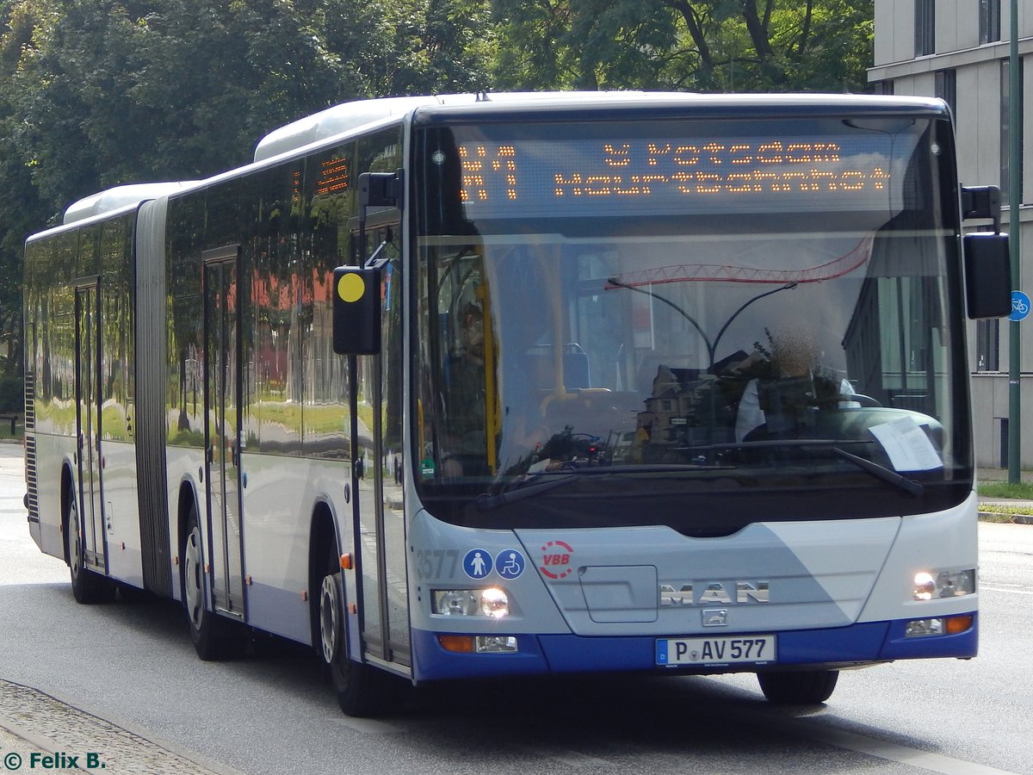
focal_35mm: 114
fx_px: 3402
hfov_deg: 17.3
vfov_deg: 13.0
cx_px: 516
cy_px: 388
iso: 125
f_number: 4.6
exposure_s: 1/400
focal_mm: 20.5
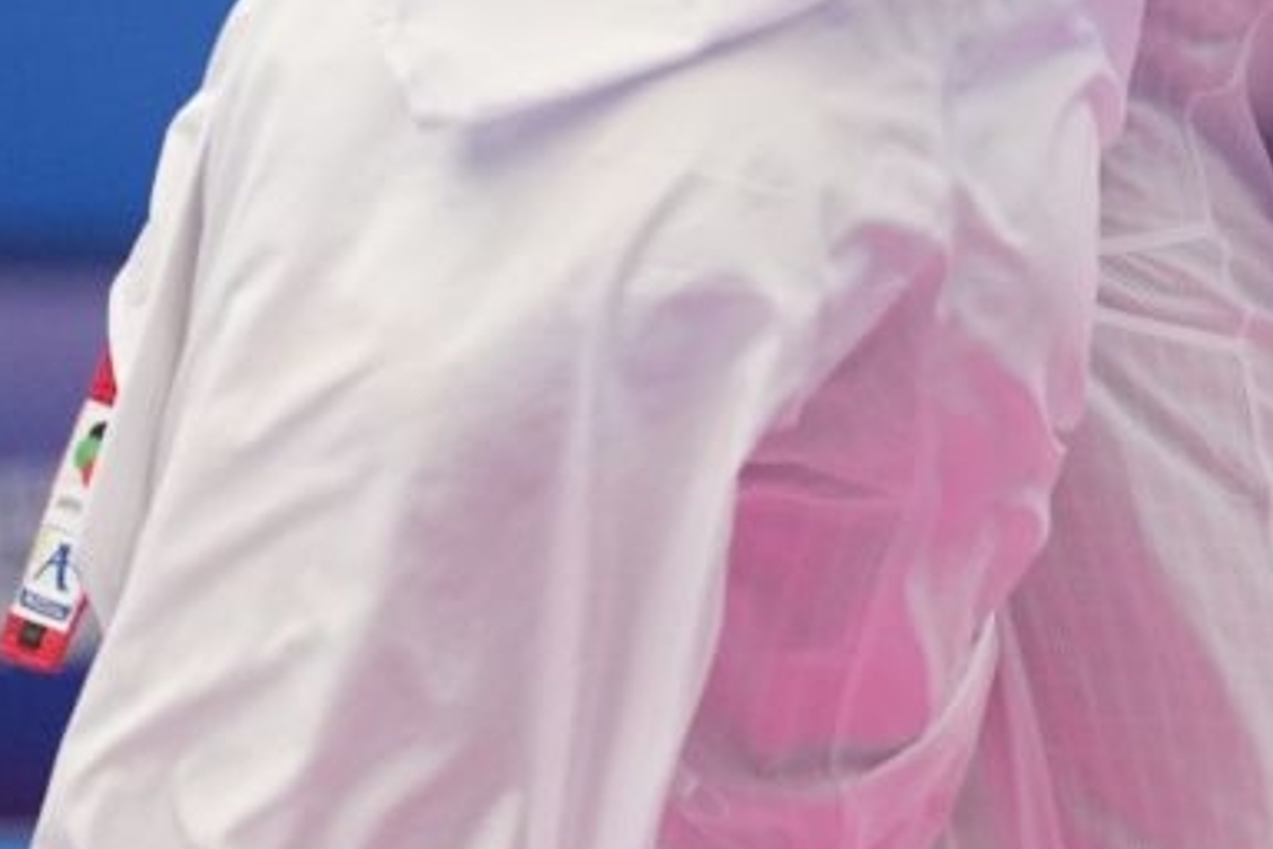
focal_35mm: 769
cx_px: 1777
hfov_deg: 2.7
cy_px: -461
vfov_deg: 1.8
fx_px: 27191
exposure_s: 1/1000
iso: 2000
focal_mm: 164
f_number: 2.8
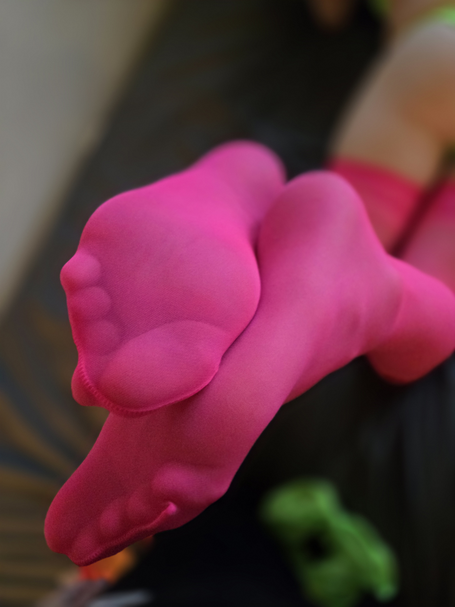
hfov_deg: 58.9
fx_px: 403
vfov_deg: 73.9
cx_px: 228
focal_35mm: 23
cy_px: 304
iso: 1250
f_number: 1.8
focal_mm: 5.4
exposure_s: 1/60
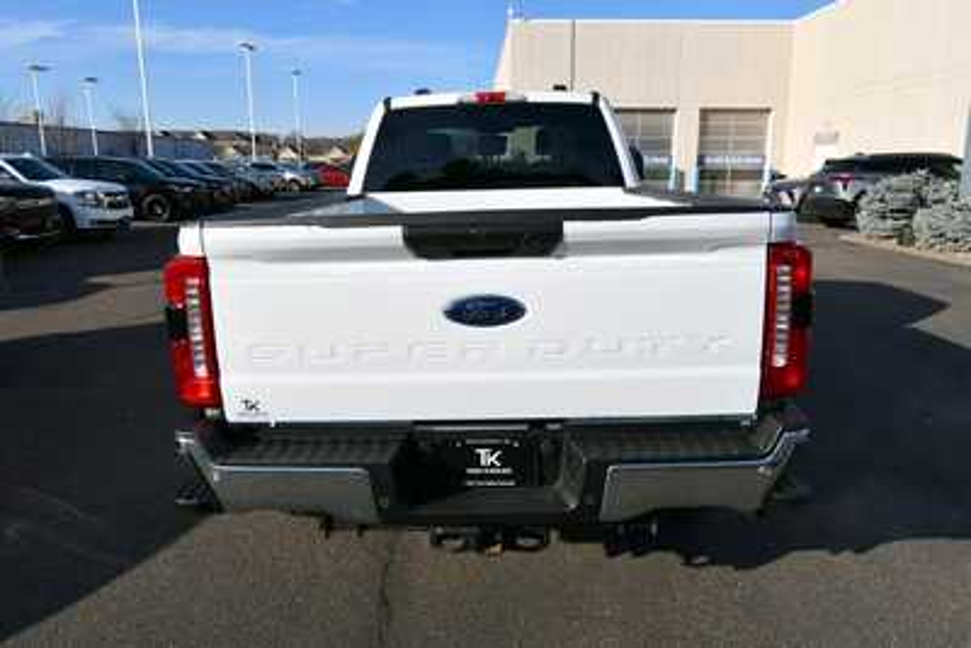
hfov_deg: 67.4
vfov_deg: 48.0
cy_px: 324
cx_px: 486
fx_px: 728
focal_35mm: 27
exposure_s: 1/400
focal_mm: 18
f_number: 10
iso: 100
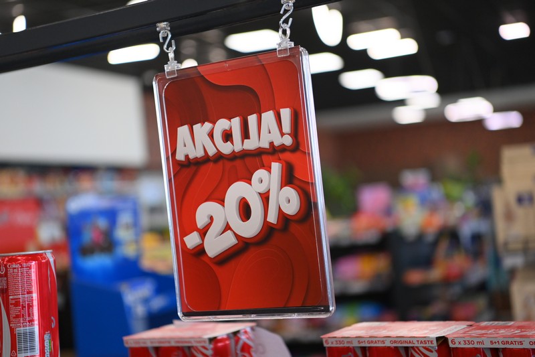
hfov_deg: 28.8
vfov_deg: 19.4
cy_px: 178
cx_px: 268
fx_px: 1040
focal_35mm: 70
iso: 1600
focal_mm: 70
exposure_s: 1/400
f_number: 2.8
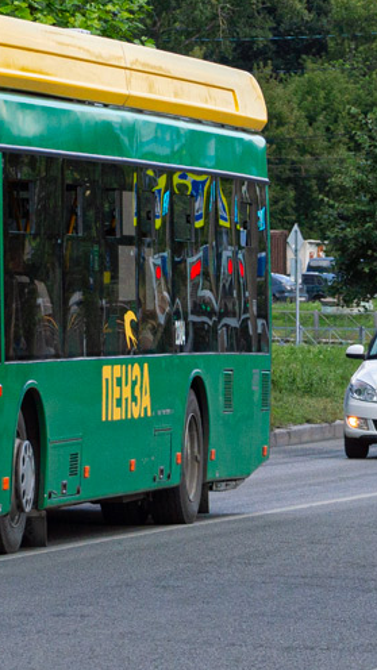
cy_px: 40
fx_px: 4390
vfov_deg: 8.7
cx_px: -193
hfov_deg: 4.9
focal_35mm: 247
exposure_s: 1/500
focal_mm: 52
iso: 100
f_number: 7.1
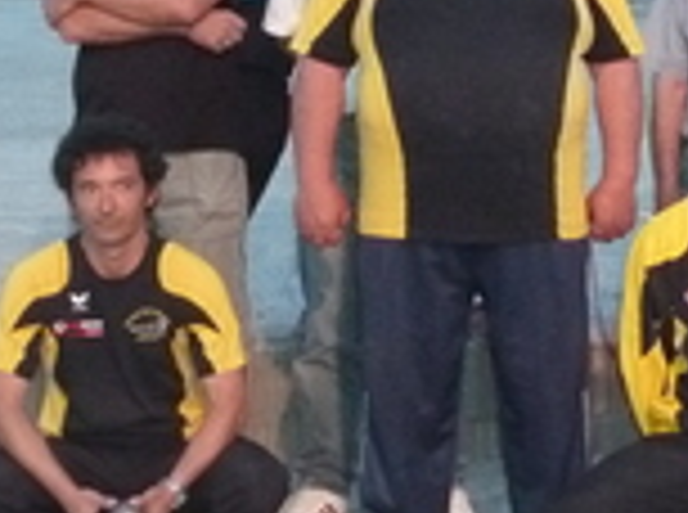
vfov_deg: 12.8
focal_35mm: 115
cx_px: 650
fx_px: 2280
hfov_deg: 16.9
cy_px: 97
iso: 800
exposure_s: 1/30
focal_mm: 7.3
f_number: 5
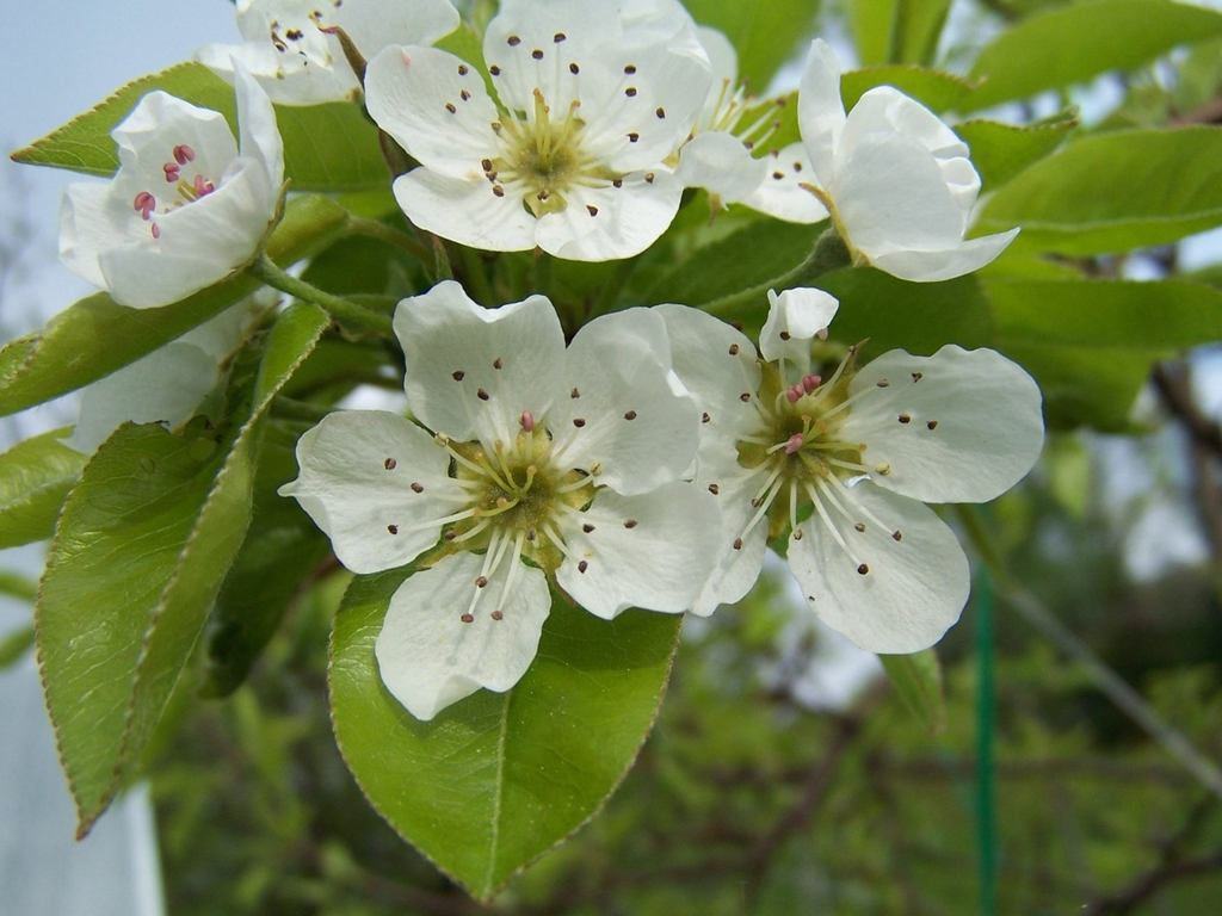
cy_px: 458
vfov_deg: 37.7
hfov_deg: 49.0
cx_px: 611
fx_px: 1341
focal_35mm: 38
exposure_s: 1/800
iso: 80
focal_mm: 6.3
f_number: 2.8
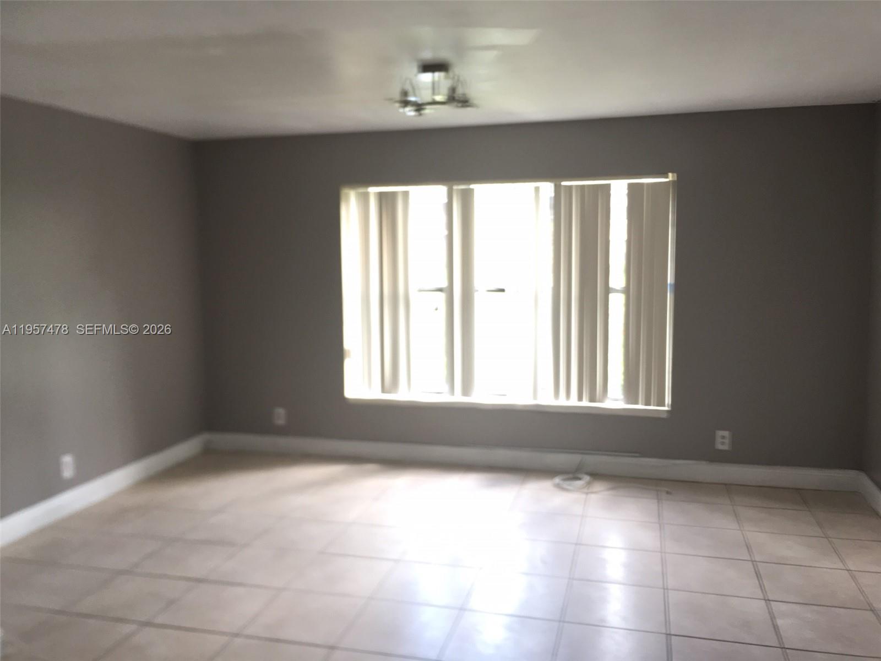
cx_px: 440
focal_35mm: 29
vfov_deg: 48.2
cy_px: 330
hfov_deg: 61.7
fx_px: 738
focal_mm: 4.15
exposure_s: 1/30
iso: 40
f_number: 2.2
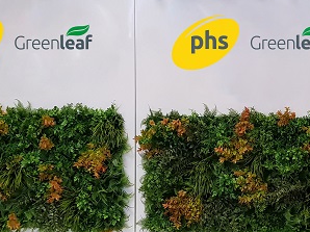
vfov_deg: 22.8
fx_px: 573
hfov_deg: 29.5
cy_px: 86
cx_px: 256
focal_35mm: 64
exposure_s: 1/100
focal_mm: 4.2
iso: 320
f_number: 1.7
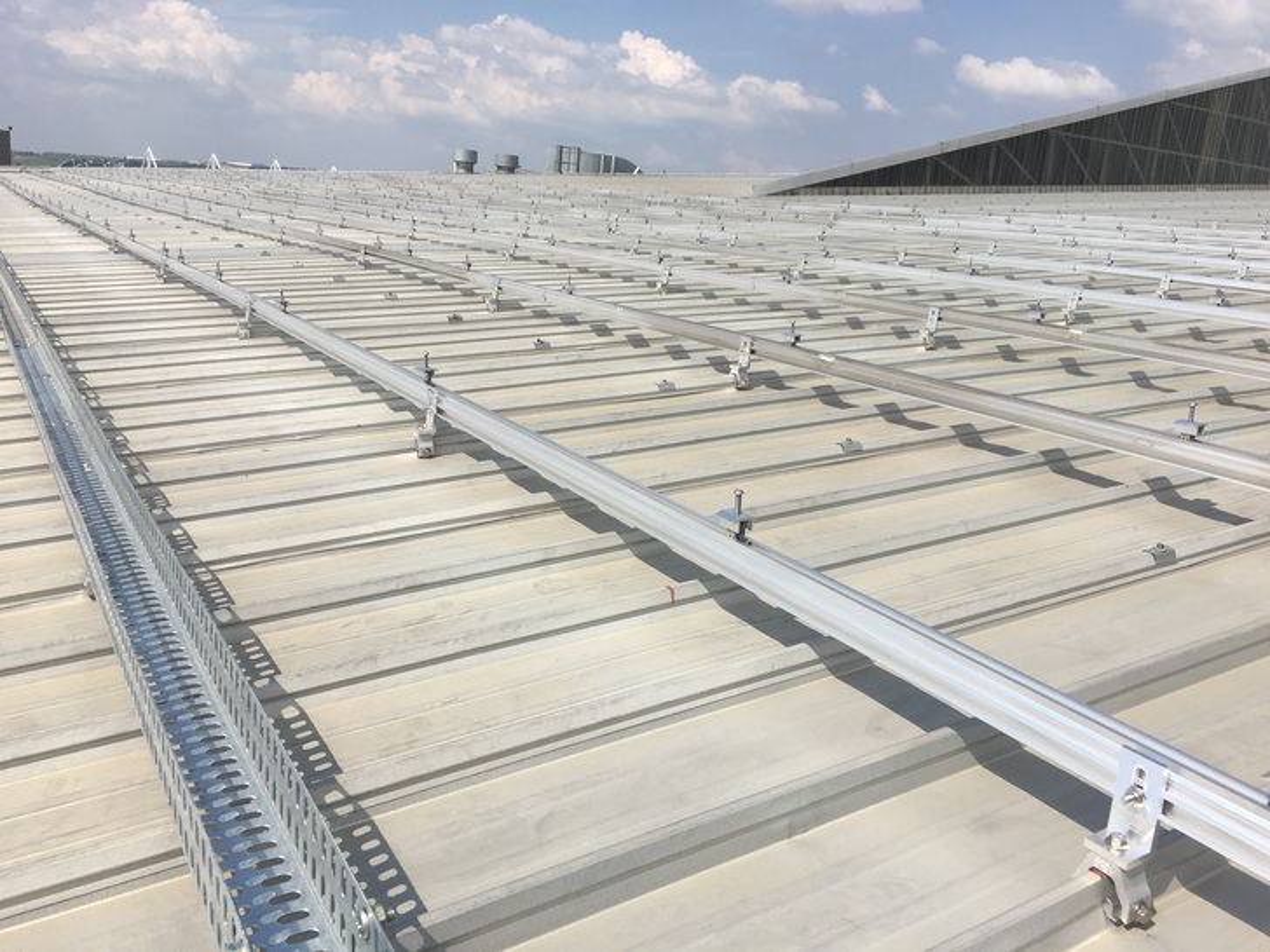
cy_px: 476
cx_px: 635
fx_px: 1064
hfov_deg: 61.7
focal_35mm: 29
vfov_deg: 48.2
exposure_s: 1/3205
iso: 25
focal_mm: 4.15
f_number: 2.2
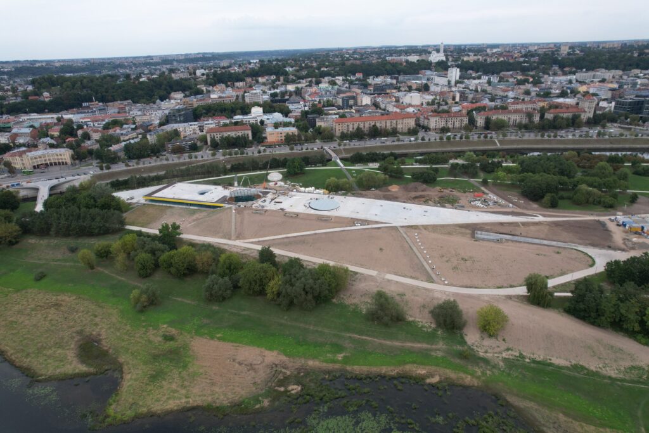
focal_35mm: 22
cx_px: 324
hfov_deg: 78.6
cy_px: 216
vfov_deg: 57.2
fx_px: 397
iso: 110
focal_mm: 8.38
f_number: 2.8
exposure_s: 1/640
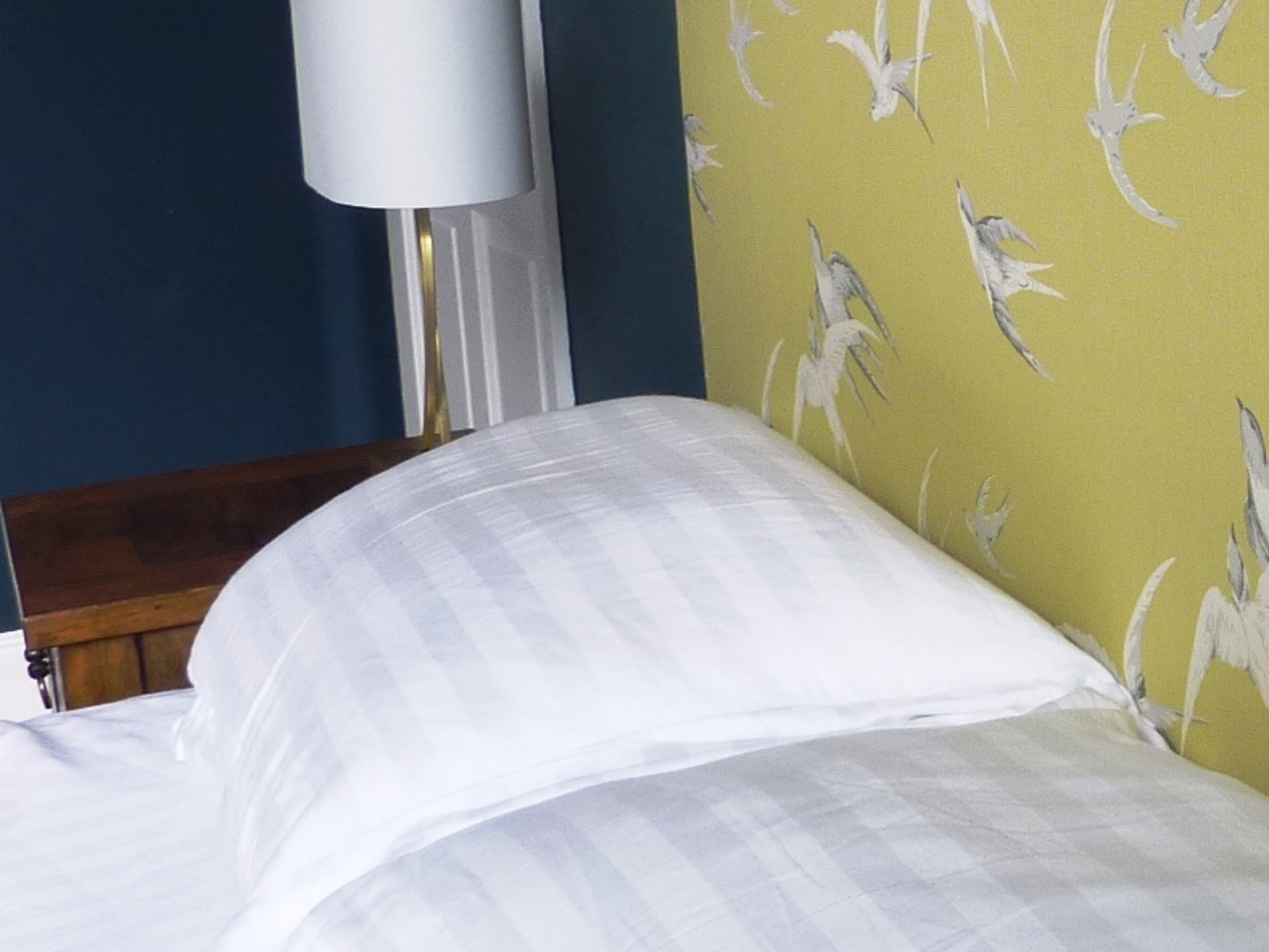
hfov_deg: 27.4
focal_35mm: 65
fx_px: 2383
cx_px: 1388
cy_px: 259
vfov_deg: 22.4
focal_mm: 4.1
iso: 80
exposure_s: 1/40
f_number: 3.3
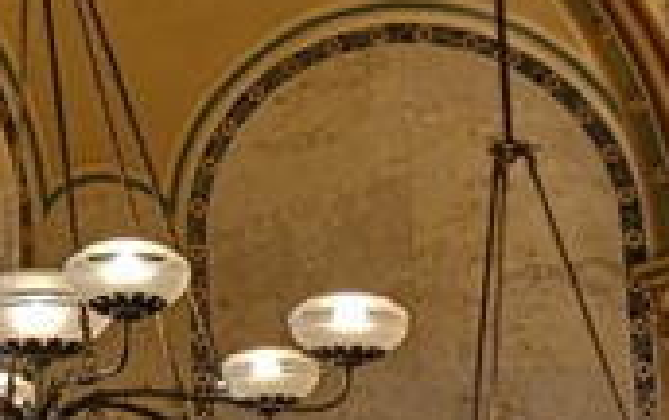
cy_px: 272
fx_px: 2428
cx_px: -253
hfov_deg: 14.8
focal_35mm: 133
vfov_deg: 9.9
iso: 100
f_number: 1.8
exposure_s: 1/120
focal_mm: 3.95
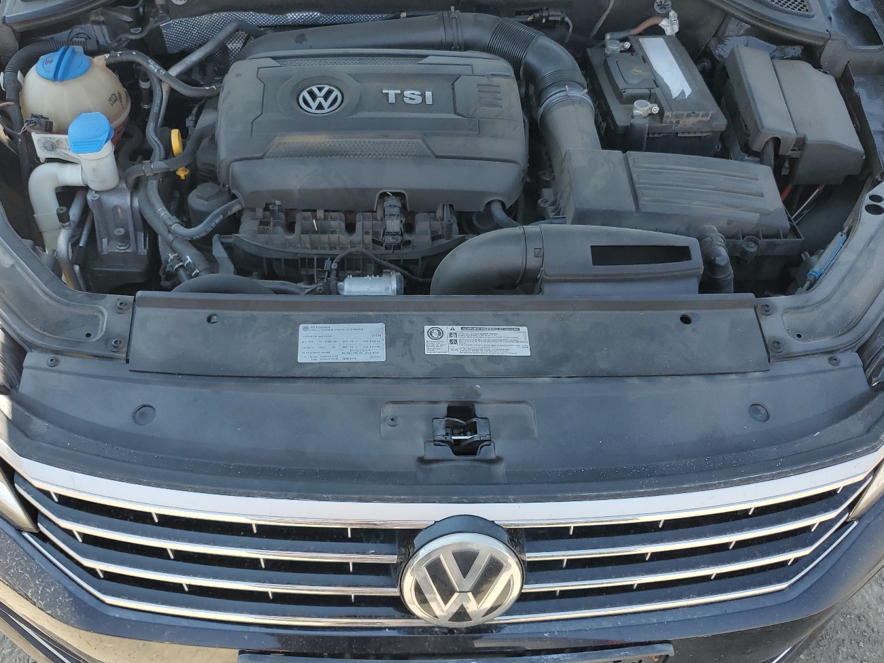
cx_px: 423
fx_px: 817
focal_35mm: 32
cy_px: 339
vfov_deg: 44.2
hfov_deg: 56.8
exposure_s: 1/769
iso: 50
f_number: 1.5
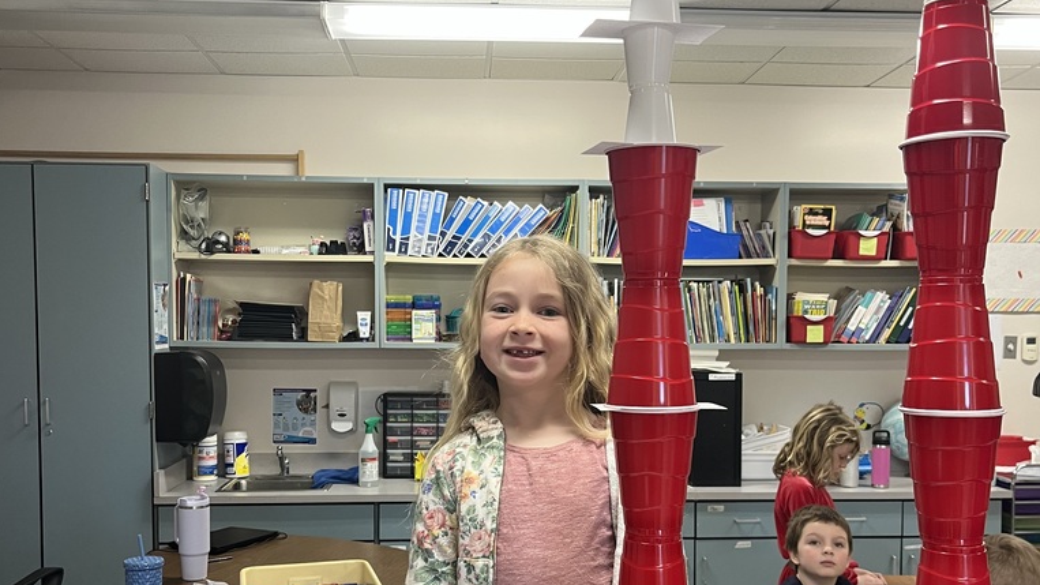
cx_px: 518
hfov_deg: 52.8
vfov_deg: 31.0
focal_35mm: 38
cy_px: 379
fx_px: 1048
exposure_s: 1/60
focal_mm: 5.1
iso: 100
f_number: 1.6
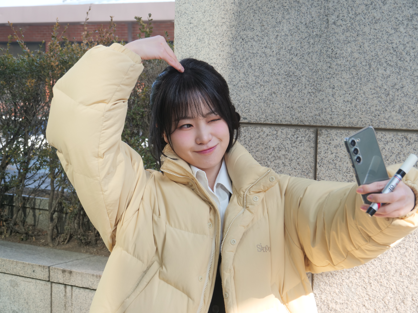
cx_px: 209
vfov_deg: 22.9
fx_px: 773
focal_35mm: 64
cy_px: 156
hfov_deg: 30.3
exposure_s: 1/125
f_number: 5
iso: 200
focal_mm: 32
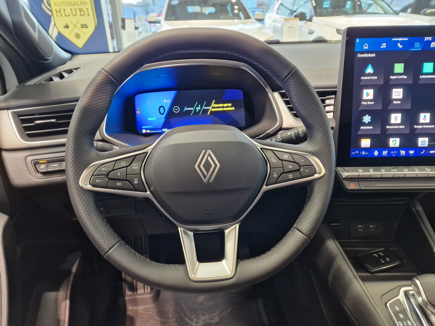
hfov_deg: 73.9
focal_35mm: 23
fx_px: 289
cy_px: 163
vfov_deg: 58.9
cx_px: 218
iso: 500
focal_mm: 5.4
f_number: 1.8
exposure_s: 1/100
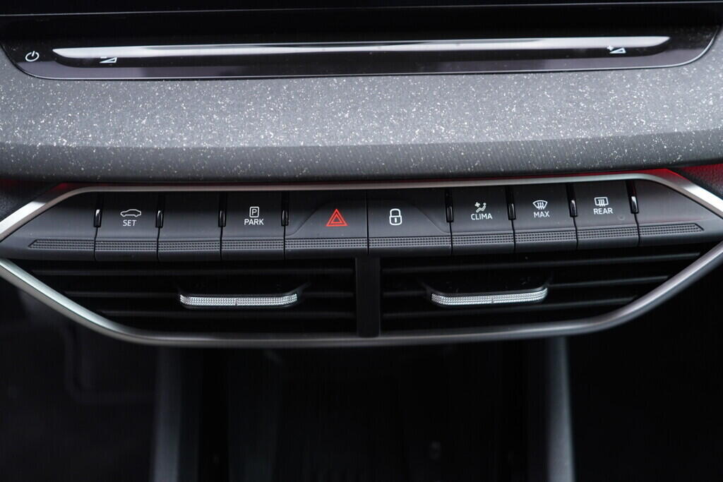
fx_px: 723
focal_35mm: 36
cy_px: 241
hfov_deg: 53.1
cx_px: 362
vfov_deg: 36.9
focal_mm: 24
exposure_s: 1/40
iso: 400
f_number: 2.8
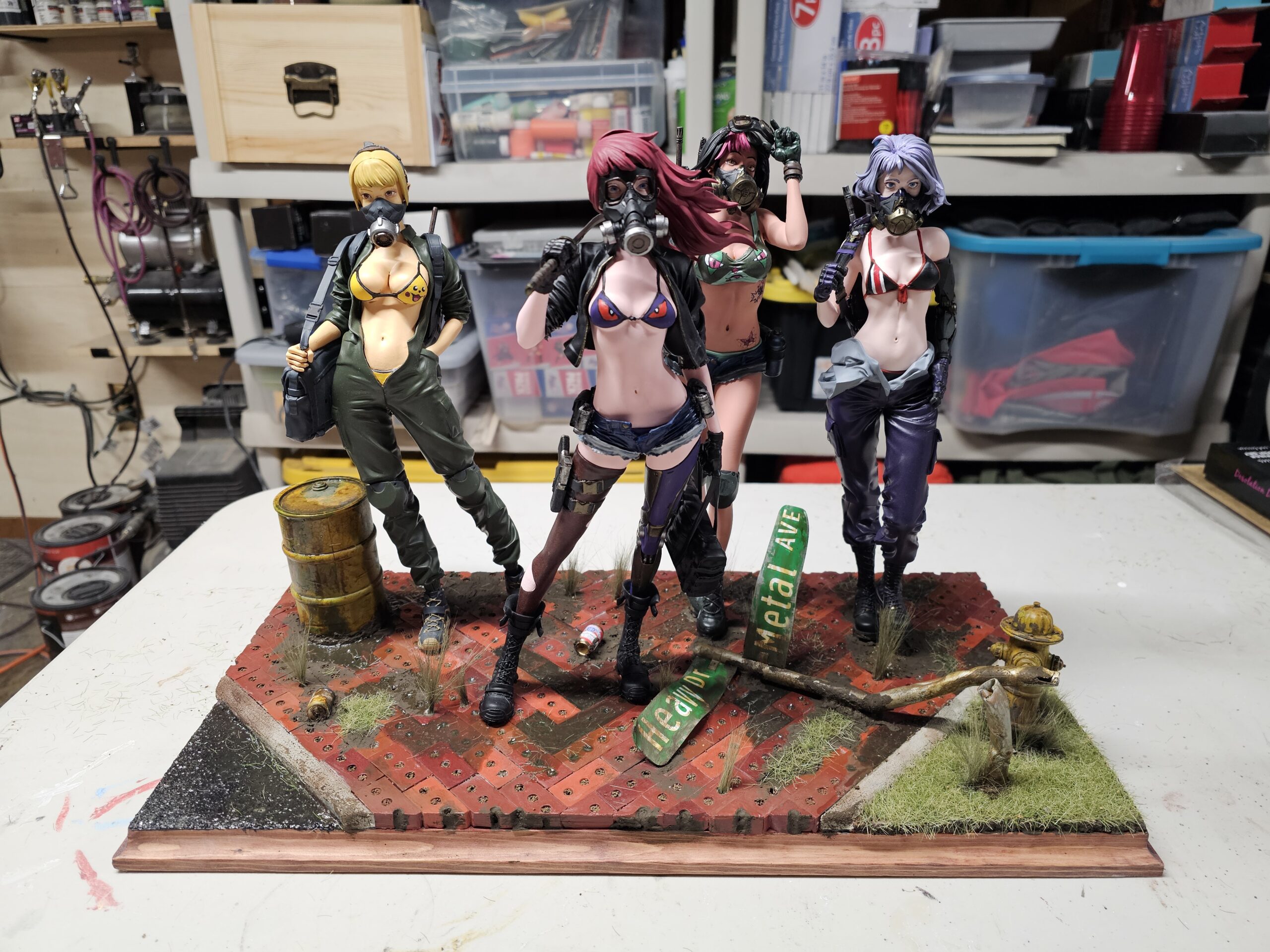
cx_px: 635
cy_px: 476
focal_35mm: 23
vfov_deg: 58.9
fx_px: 844
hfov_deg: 73.9
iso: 400
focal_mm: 6.3
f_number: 1.7
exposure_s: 1/120
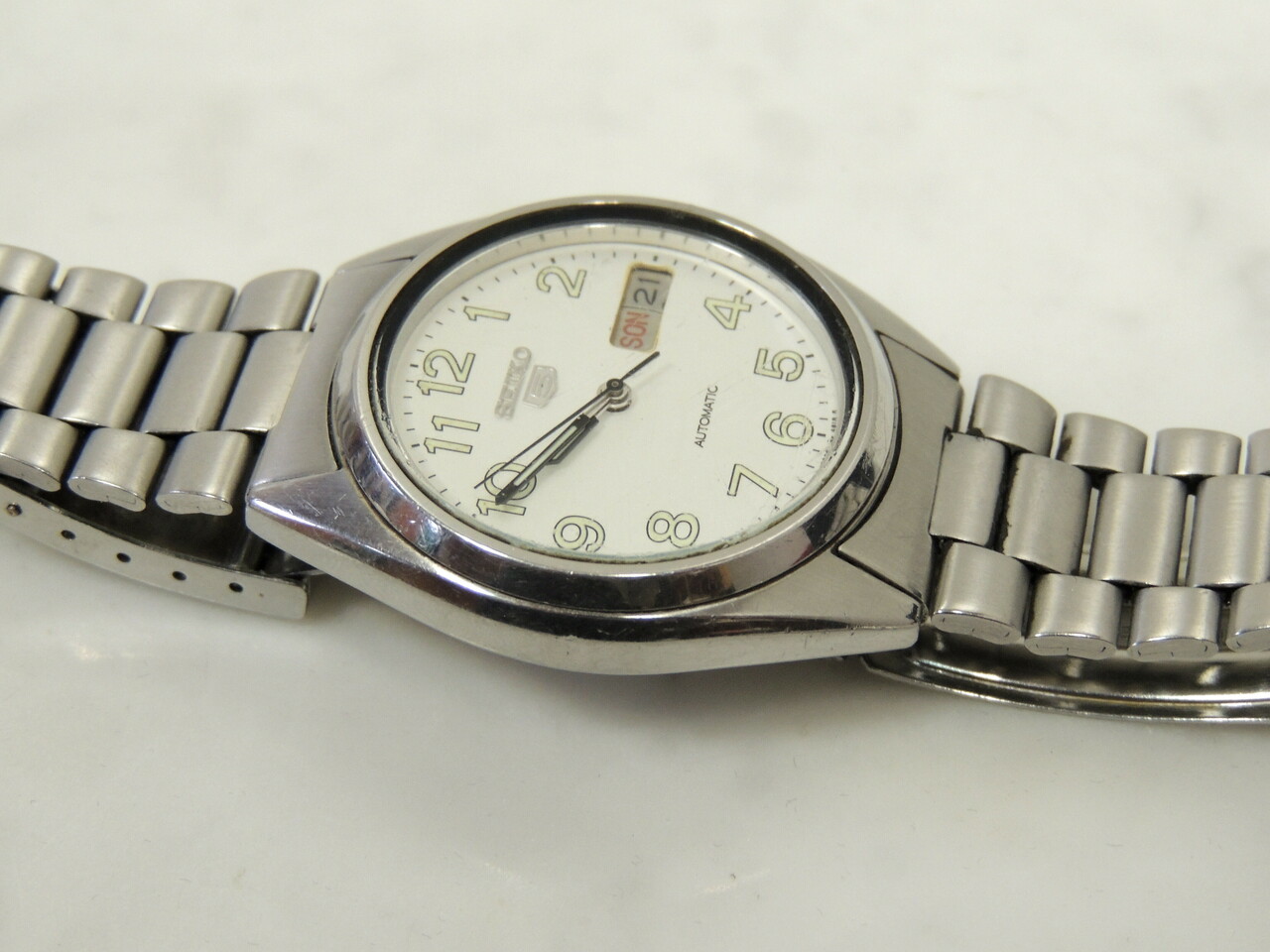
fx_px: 2752
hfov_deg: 26.0
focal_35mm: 75
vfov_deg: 19.6
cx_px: 635
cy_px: 476
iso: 400
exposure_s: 1/25
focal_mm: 13.3
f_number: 3.9
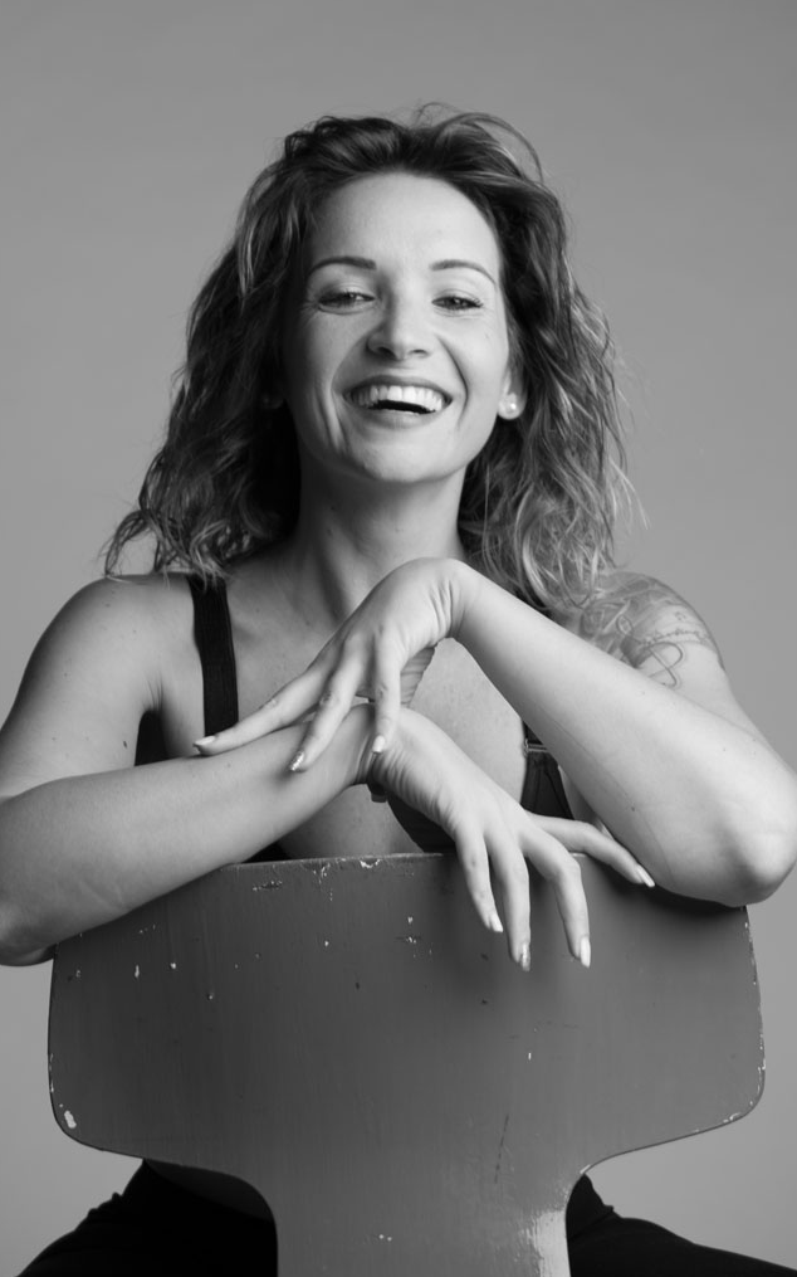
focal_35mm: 108
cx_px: 380
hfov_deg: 12.1
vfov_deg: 19.3
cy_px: 640
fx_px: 3755
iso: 100
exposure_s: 1/160
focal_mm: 105
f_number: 6.3
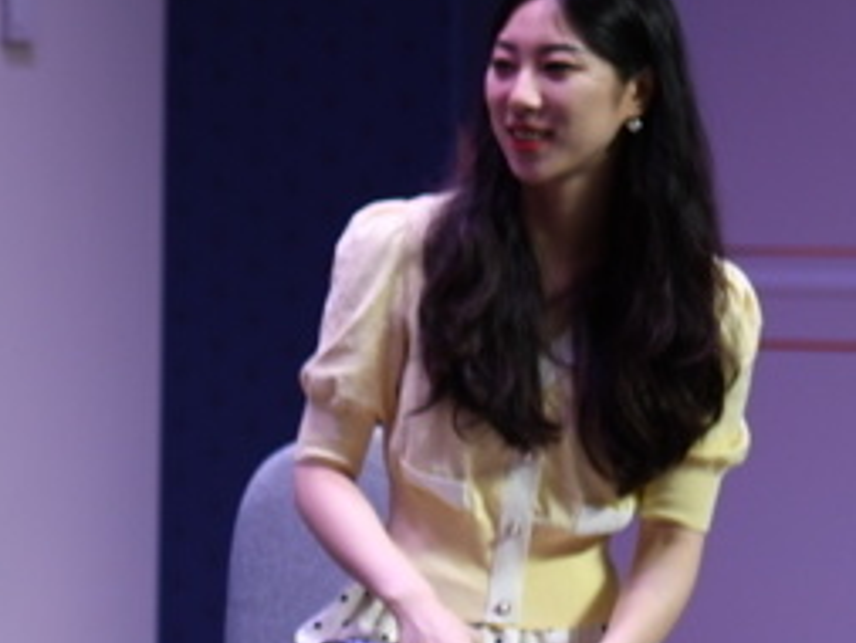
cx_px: -592
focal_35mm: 239
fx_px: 5913
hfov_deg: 8.0
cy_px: 663
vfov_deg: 6.2
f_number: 2.8
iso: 450
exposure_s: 1/400
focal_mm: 70
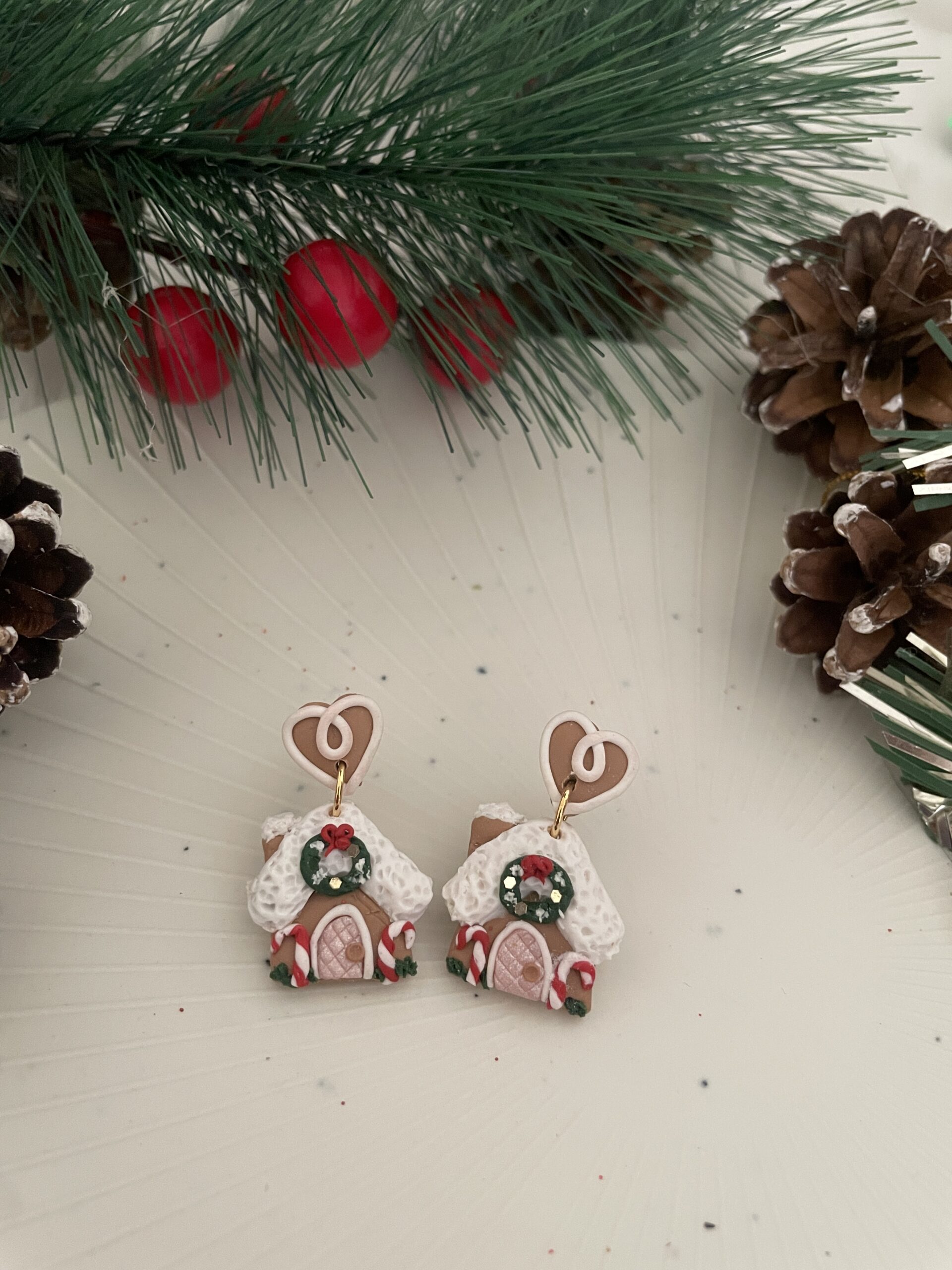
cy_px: 635
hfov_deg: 53.1
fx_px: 953
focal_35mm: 26
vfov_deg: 67.3
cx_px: 476
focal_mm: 4.2
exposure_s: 1/58
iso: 500
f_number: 1.6
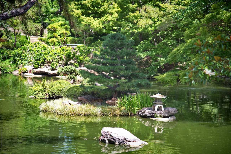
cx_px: 116
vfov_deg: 11.4
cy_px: 77
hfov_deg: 17.1
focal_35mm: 120
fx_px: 770
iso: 160
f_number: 4
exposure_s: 1/250
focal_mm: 120
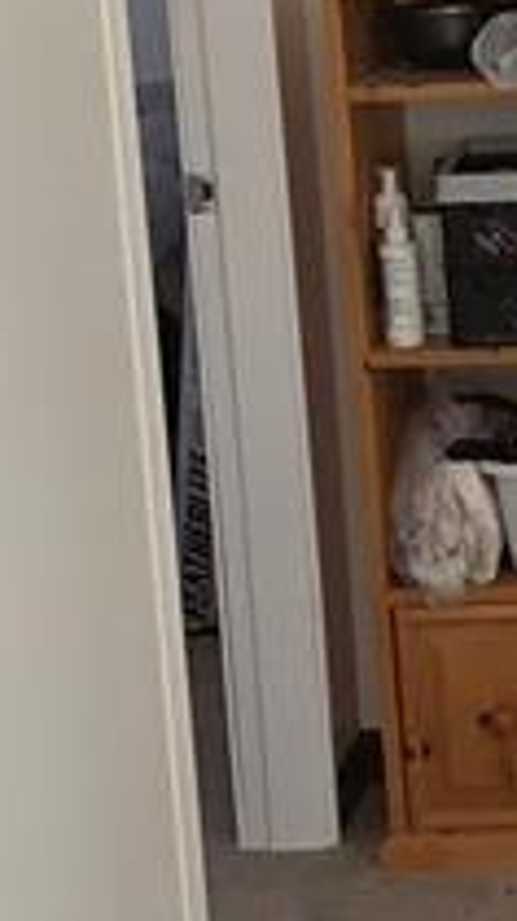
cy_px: 474
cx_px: 1060
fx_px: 3366
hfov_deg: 8.3
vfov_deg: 15.6
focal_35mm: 138
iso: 80
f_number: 1.8
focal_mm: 4.25
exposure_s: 1/121
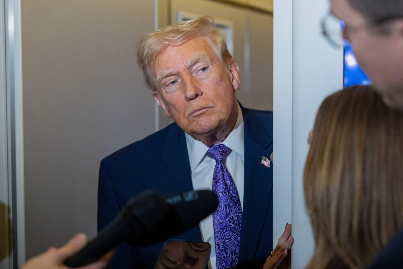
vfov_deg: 20.9
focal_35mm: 65
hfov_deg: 31.0
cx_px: 202
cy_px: 134
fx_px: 728
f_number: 2.8
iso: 2500
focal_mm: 65
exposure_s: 1/200
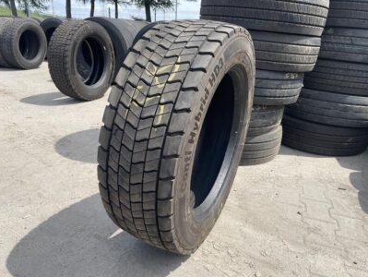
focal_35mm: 28
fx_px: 298
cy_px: 146
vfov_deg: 49.8
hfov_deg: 63.4
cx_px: 178
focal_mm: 4.2
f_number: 1.6
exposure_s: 1/1553
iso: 32
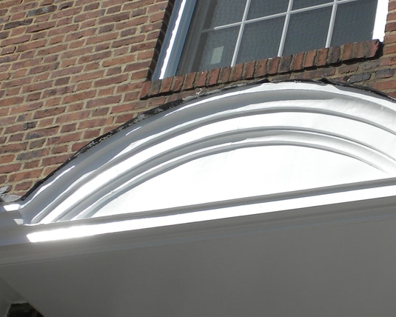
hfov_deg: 21.0
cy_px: 240
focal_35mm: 90
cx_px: 321
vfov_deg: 17.0
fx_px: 1055
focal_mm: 6.6
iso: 64
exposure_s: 1/162
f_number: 10
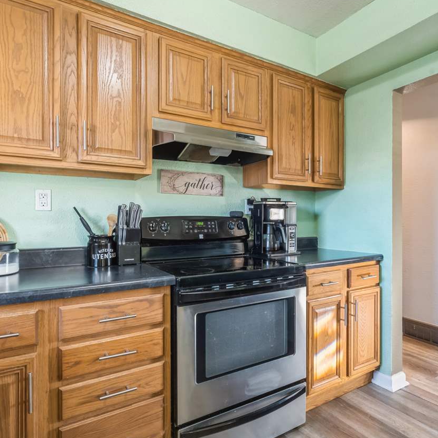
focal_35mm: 21
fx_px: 301
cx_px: 236
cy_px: 217
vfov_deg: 72.1
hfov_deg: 72.0
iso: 400
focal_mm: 16
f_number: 10
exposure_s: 1/1.67
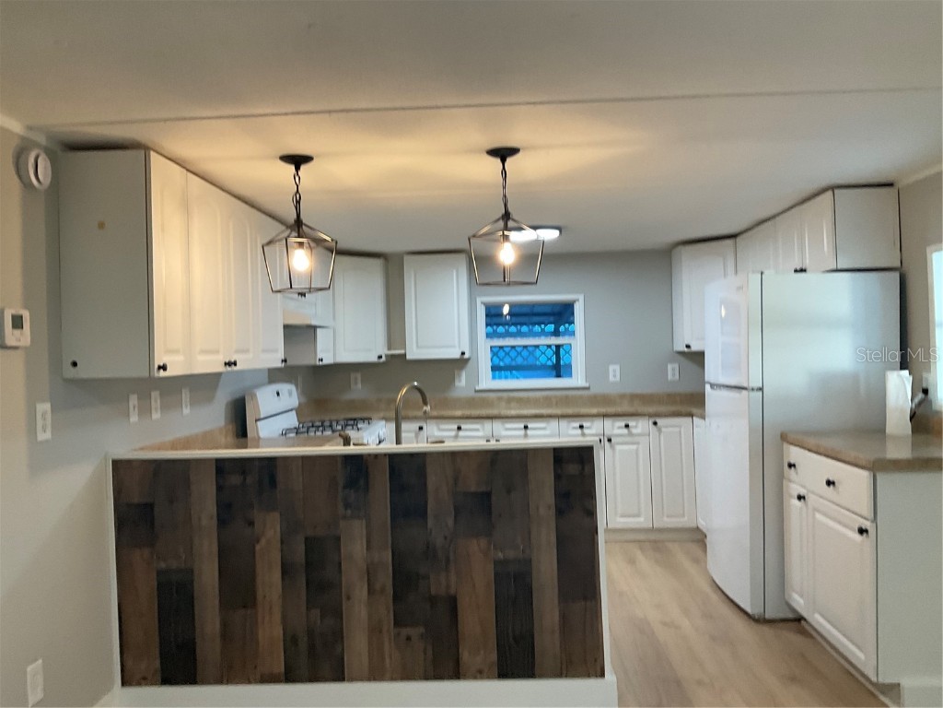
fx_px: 790
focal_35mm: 29
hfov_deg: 61.7
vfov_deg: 48.2
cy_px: 354
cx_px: 472
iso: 100
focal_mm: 3
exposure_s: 1/60
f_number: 1.8
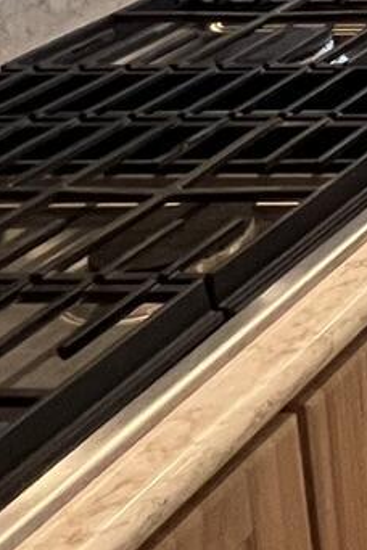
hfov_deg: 10.1
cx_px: 1207
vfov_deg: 20.6
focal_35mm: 81
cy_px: -322
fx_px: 1239
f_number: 1.8
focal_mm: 1.57
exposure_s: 1/60
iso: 320
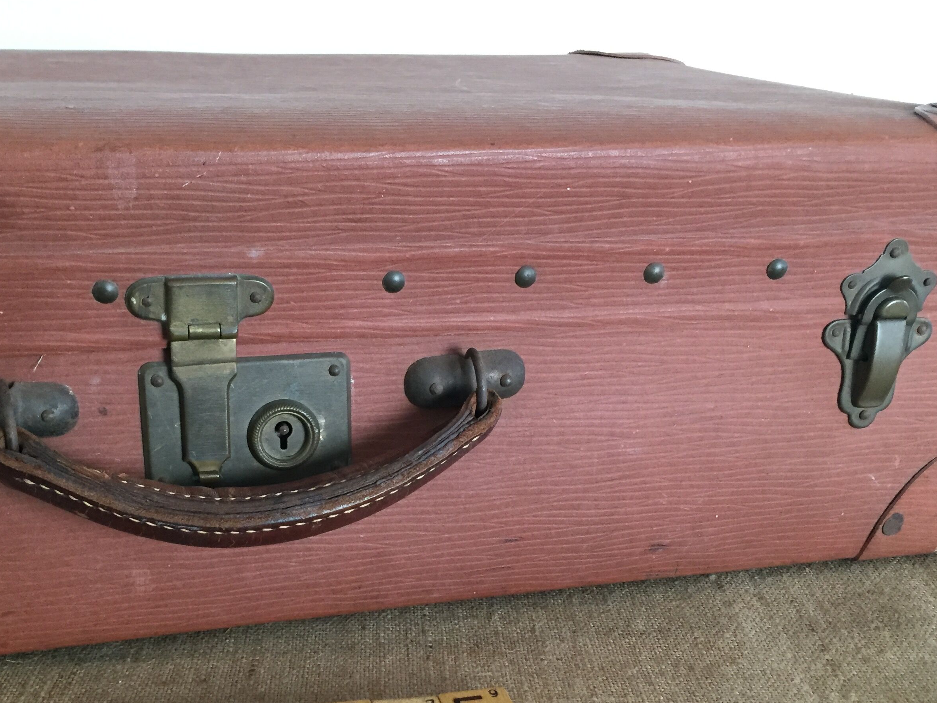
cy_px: 473
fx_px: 1083
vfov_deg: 35.6
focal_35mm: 40
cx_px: 388
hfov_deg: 46.6
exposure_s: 1/33
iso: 250
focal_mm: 4.15
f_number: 2.2
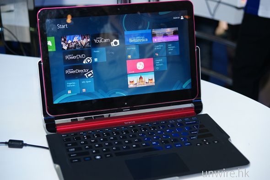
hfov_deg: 28.9
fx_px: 525
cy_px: 90
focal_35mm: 70
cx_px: 135
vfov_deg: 19.4
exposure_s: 1/40
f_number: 5.6
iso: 400
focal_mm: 70
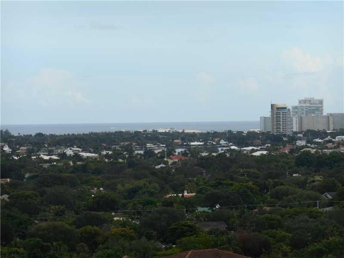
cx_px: 172
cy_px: 129
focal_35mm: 158
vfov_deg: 9.4
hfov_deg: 12.5
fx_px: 1570
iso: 80
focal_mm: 28.3
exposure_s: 1/320
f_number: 6
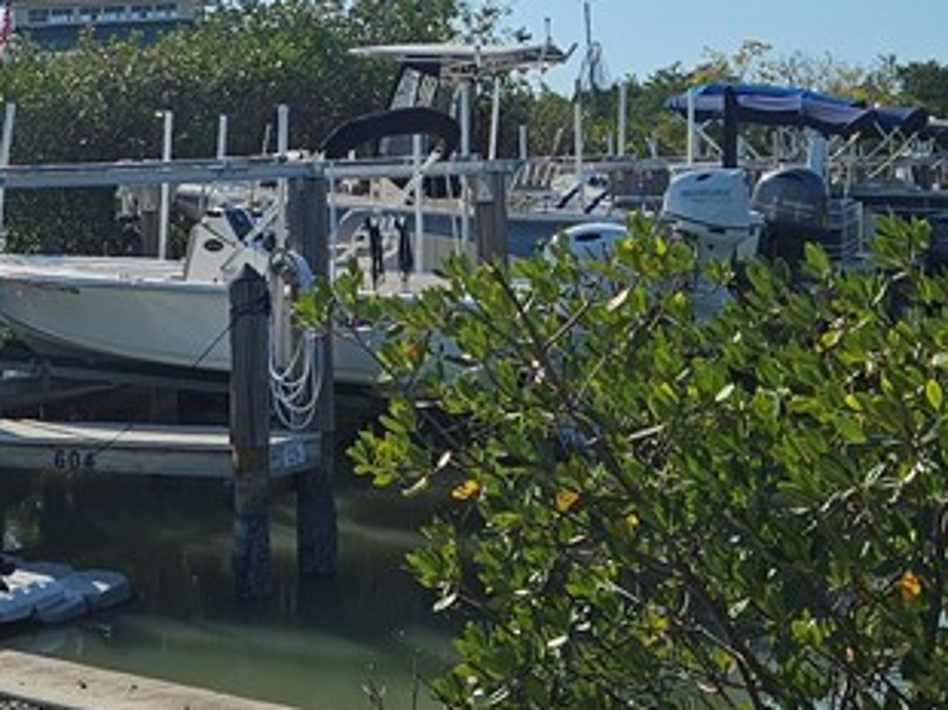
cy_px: -37
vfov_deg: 18.7
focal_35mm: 76
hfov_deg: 25.2
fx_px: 2080
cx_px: 162
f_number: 1.8
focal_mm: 5.4
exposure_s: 1/4256
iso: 25
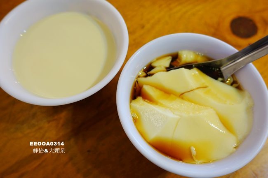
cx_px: 134
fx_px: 208
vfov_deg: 46.4
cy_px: 89
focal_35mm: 28
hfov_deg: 65.5
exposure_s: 1/30
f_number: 2.5
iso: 320
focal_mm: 10.33
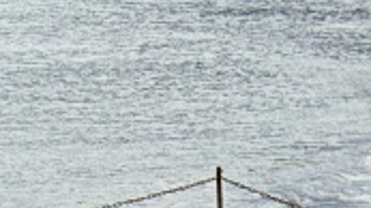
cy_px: 58
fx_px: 3178
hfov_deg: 6.5
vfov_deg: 3.7
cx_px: -397
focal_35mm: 323
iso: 100
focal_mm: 33
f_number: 10
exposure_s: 1/100
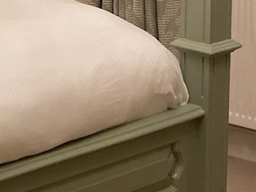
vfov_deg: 9.4
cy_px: -31
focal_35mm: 156
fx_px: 1154
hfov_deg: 11.8
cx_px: -191
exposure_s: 1/50
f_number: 1.8
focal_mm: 3.99
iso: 125
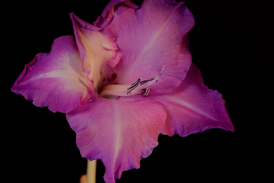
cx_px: 127
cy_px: 84
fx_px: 959
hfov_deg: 16.3
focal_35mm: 126
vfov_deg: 10.9
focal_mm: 105
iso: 100
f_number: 10
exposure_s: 1/13
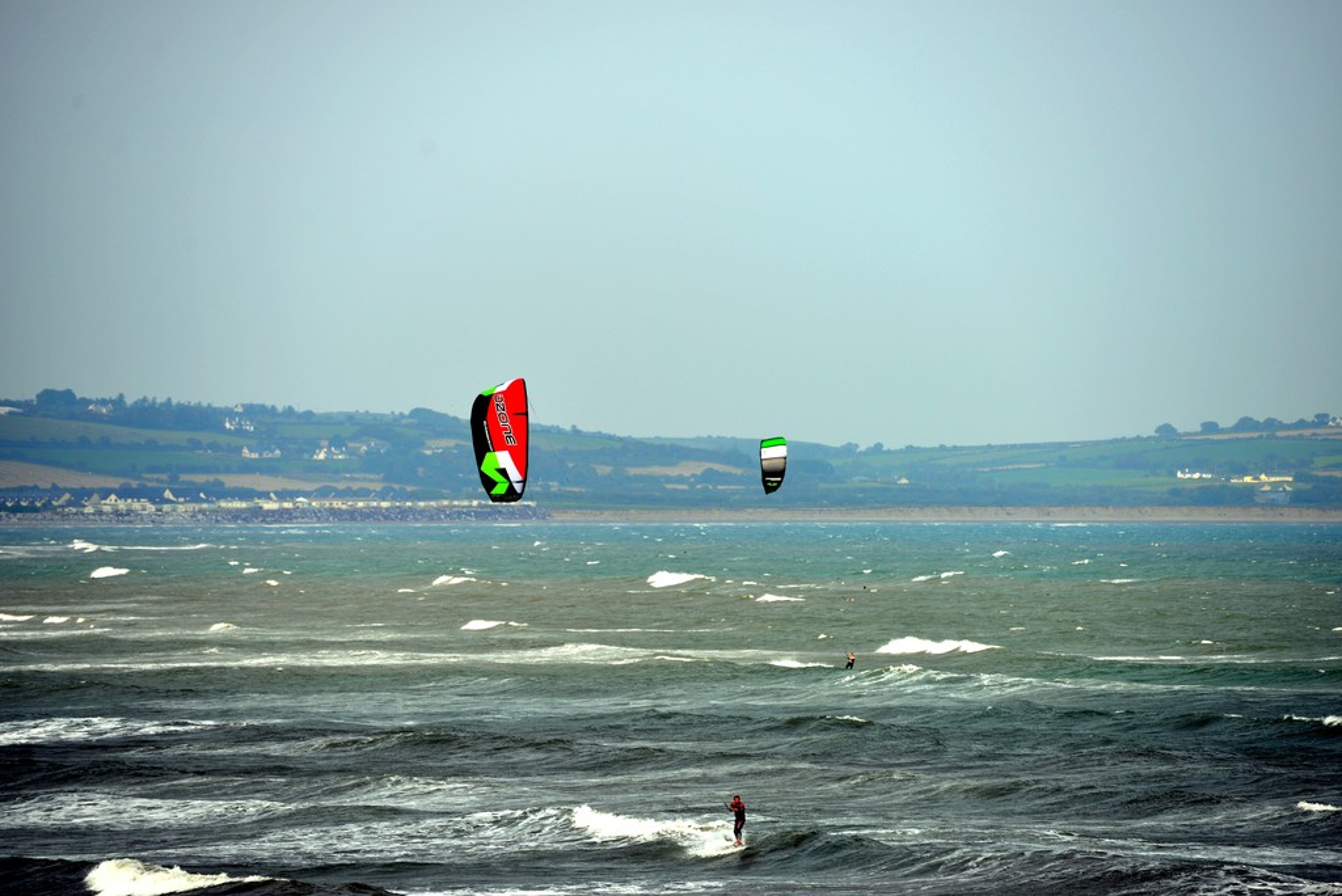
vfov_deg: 6.3
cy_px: 448
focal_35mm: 220
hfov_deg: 9.3
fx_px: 8205
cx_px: 671
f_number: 5.6
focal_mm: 220
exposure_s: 1/500
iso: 100
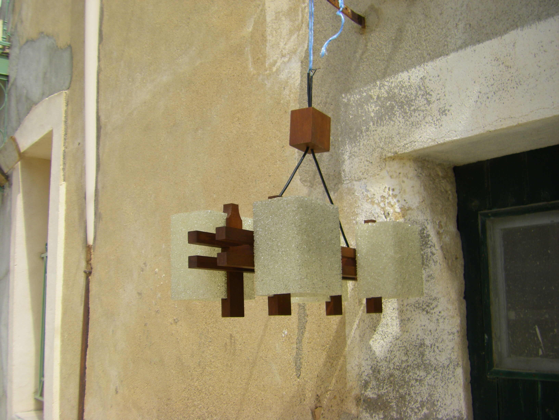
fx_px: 614
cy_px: 210
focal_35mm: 38
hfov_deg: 49.0
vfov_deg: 37.7
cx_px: 280
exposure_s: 1/200
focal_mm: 6.3
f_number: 7
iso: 64
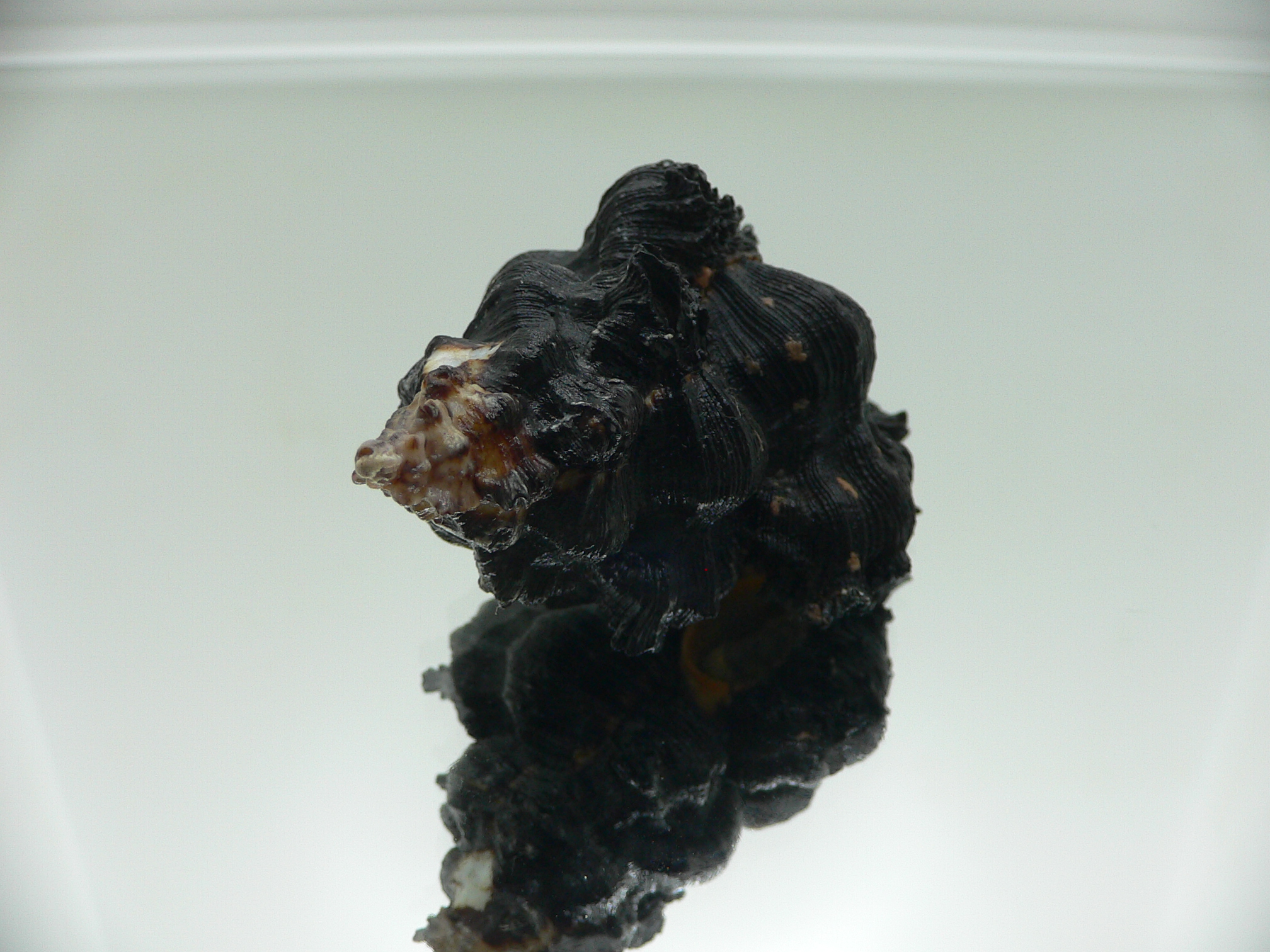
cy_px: 476
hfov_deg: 52.6
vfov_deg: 40.7
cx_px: 635
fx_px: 1284
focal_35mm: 35
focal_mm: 4.6
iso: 80
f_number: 2.8
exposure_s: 1/60
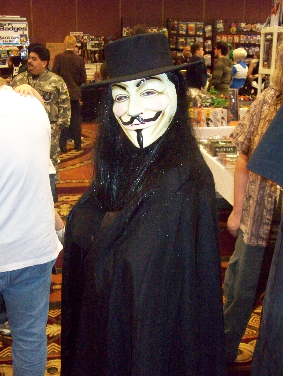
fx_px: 512
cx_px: 142
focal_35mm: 47
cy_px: 188
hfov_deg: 30.9
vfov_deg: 40.4
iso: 1600
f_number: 2.9
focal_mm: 9.86
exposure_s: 1/60
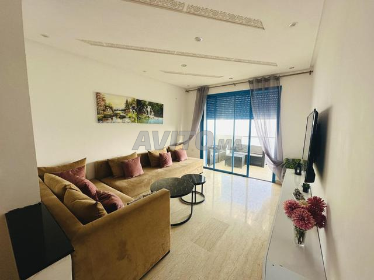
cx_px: 187
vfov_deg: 85.7
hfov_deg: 102.1
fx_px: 151
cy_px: 140
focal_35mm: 14
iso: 64
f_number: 2.2
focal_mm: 2.22
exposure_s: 1/99
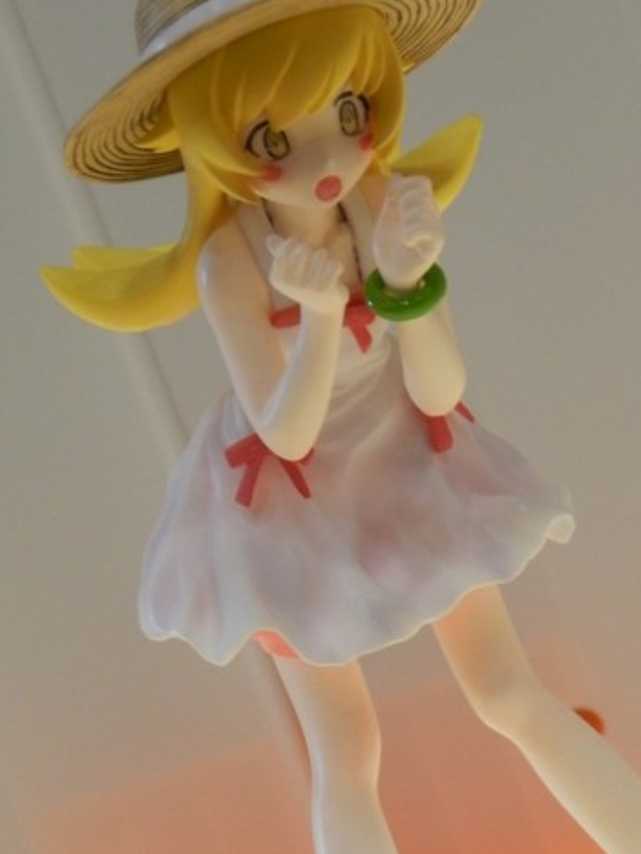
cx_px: 435
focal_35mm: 301
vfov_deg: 6.6
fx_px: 7432
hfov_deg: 4.9
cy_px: 484
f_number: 5.4
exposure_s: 1/30
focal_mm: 31.2
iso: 400
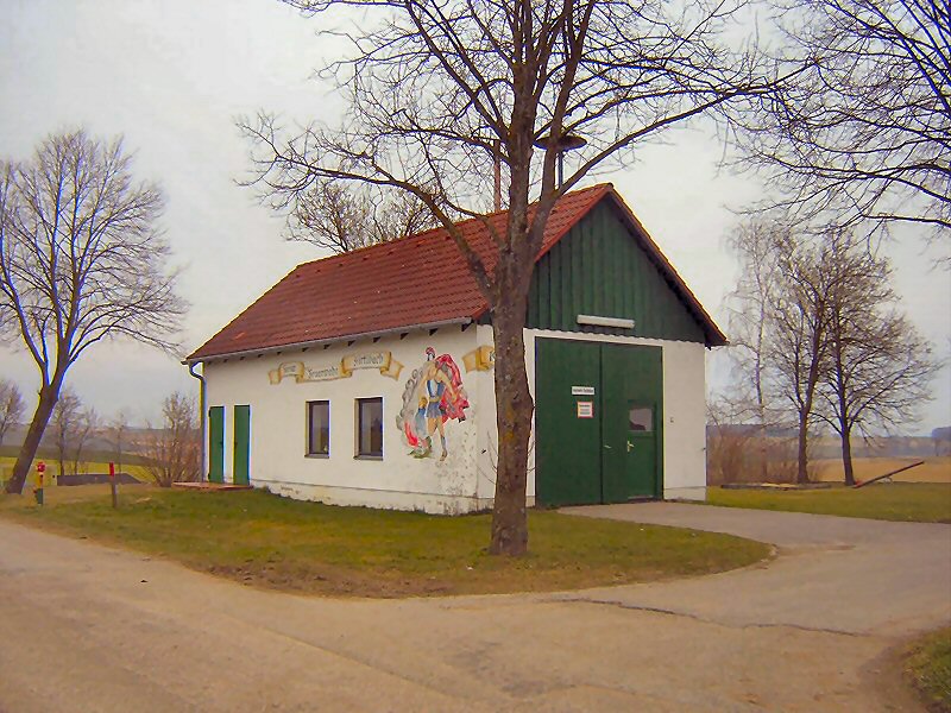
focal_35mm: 36
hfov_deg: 51.4
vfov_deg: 39.7
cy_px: 356
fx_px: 989
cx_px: 476
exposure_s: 1/428
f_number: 2.6
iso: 100
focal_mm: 4.7
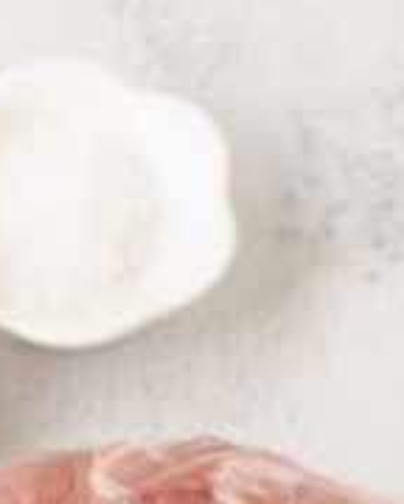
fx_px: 2914
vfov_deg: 9.5
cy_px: 890
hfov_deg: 7.9
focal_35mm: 195
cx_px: -6
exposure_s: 1/25
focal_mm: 50
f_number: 7.1
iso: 200
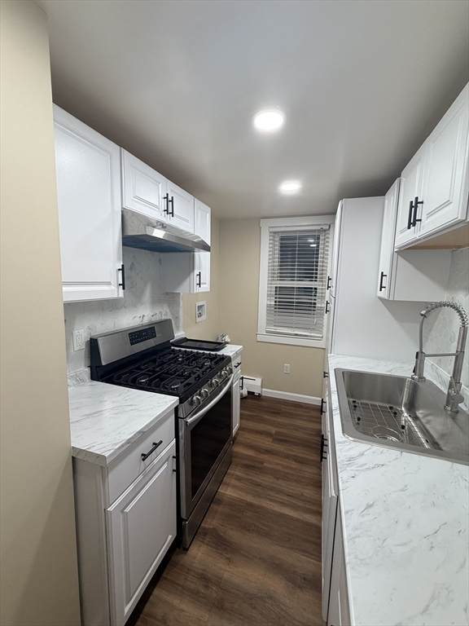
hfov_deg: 85.7
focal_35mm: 14
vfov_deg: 102.1
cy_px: 313
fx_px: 253
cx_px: 234
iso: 200
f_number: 2.2
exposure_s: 1/120
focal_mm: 2.22
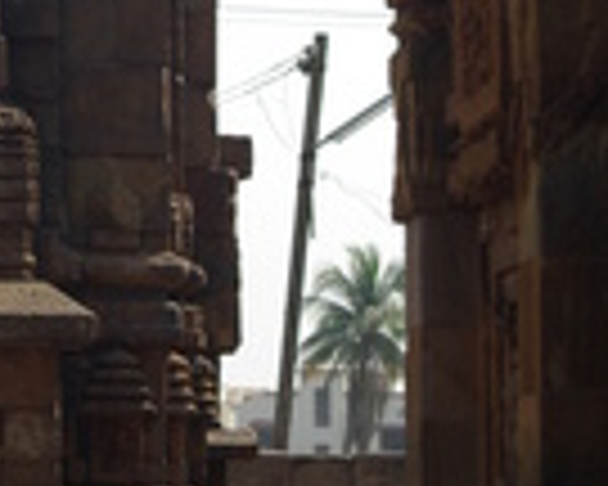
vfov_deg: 8.1
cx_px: -54
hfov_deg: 10.1
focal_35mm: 190
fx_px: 3419
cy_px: 184
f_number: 5.6
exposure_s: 1/90
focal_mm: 38
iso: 100
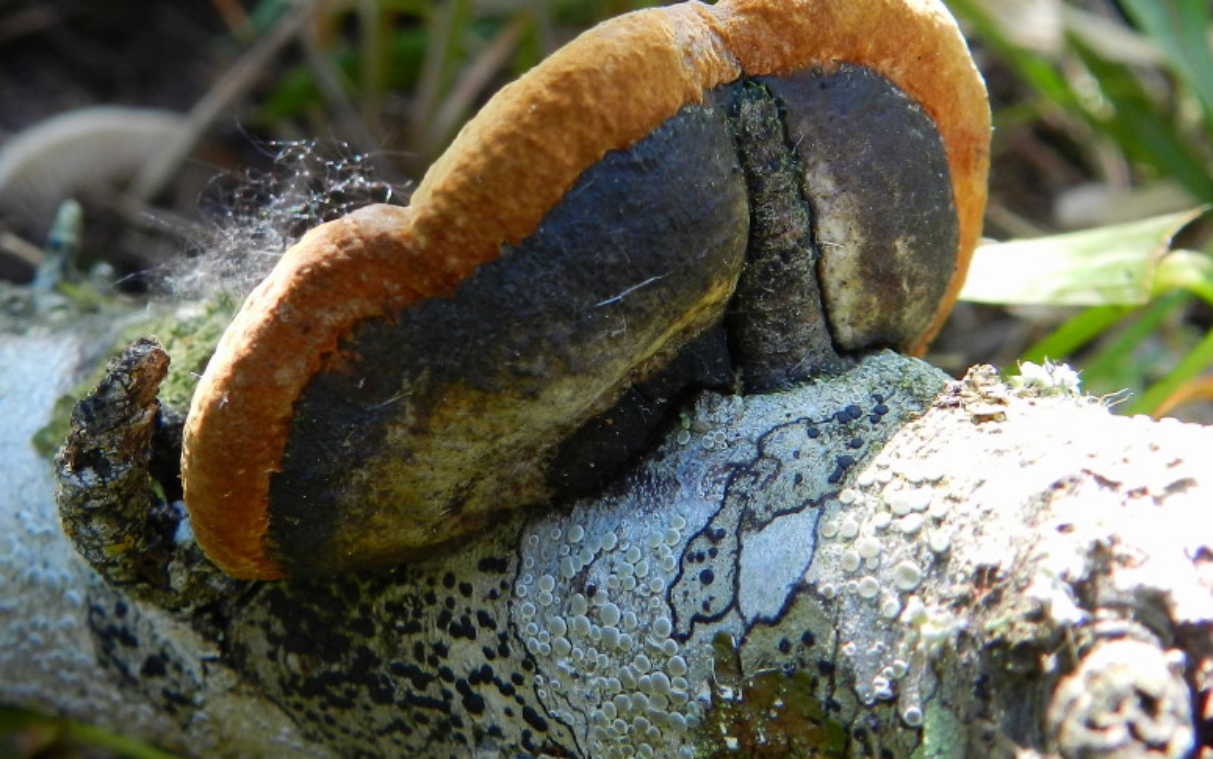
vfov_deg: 36.2
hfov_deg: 55.3
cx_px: 612
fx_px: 1157
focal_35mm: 35
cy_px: 307
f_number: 3.7
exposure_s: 1/50
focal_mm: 5.6
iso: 160
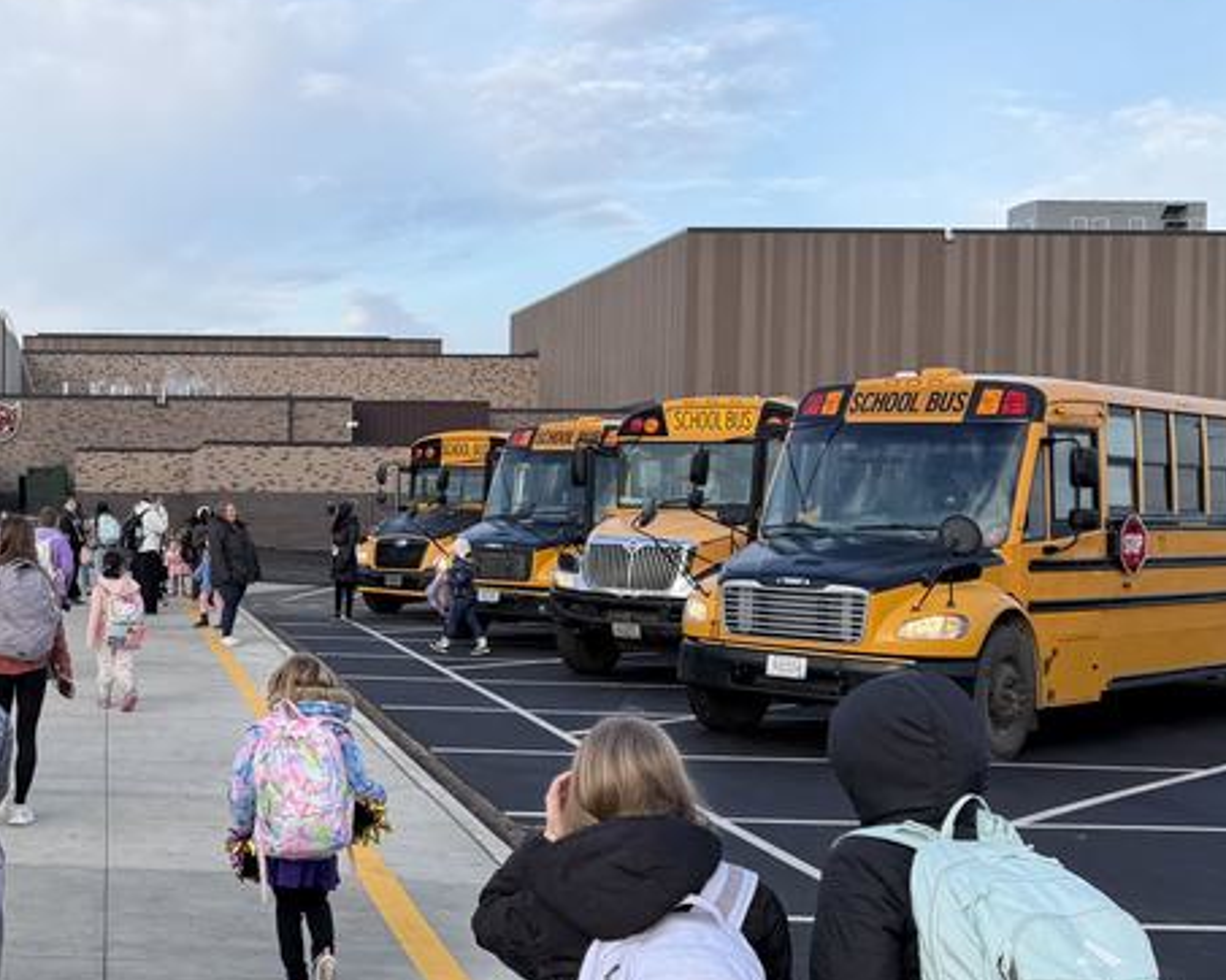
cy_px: 522
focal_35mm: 53
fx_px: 1922
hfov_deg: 33.5
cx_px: 124
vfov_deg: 28.6
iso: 80
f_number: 1.78
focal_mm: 6.76
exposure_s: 1/1211
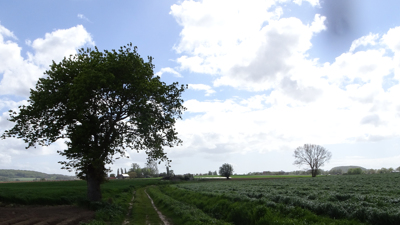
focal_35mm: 34
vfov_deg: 34.1
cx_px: 197
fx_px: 361
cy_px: 163
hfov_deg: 58.0
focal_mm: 4.1
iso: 80
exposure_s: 1/400
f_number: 5.6
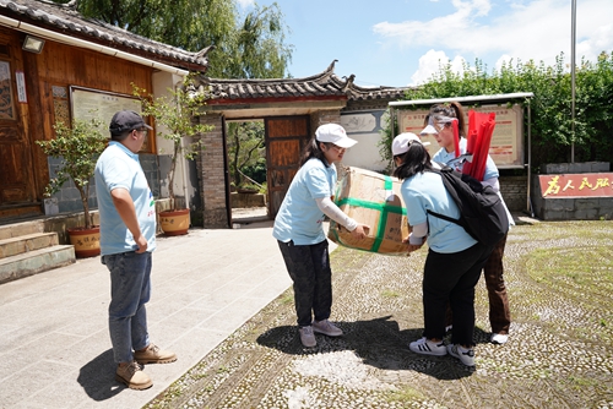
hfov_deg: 71.3
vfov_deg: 51.2
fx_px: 428
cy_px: 204
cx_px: 306
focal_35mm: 25
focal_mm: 25.1
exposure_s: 1/400
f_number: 5.6
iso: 160
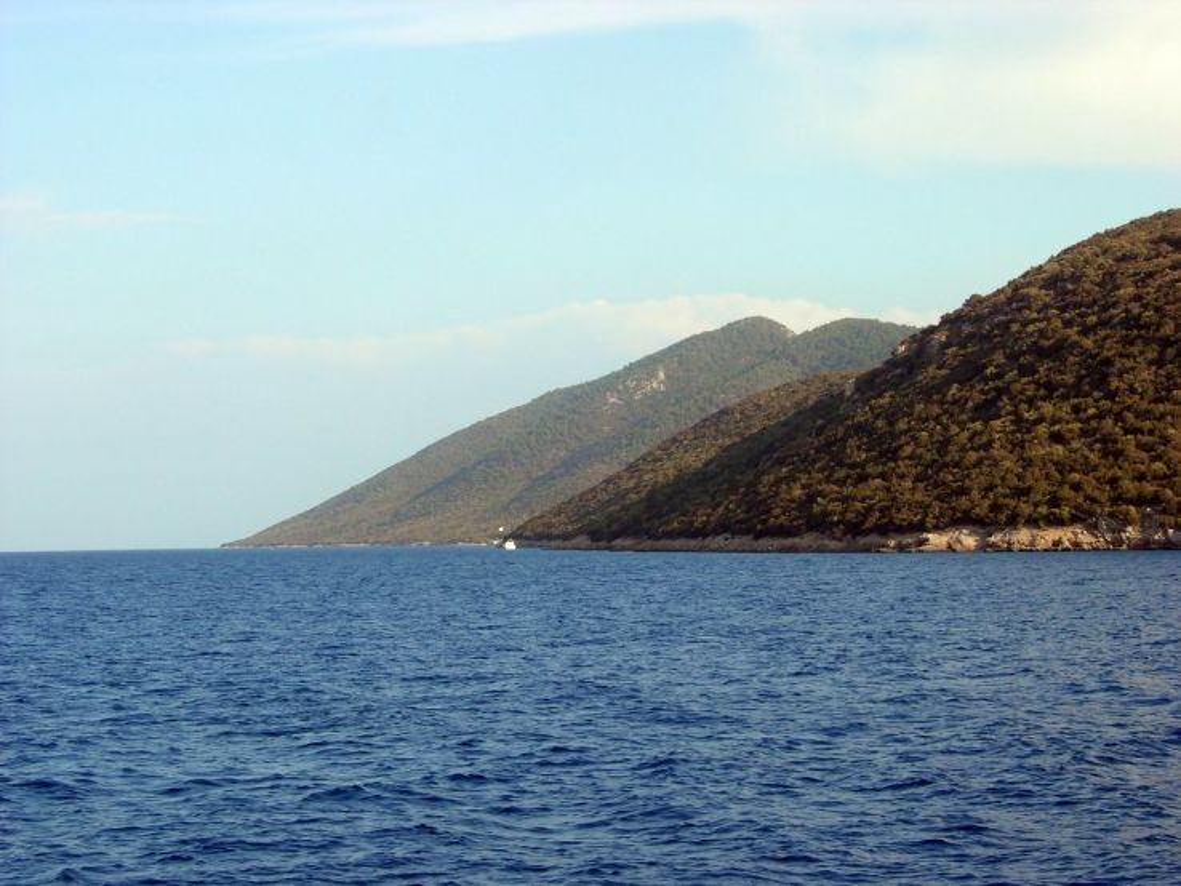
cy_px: 443
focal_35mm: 92
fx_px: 3140
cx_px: 590
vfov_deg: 16.1
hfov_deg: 21.3
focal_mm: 19.1
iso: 64
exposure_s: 1/180
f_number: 7.3
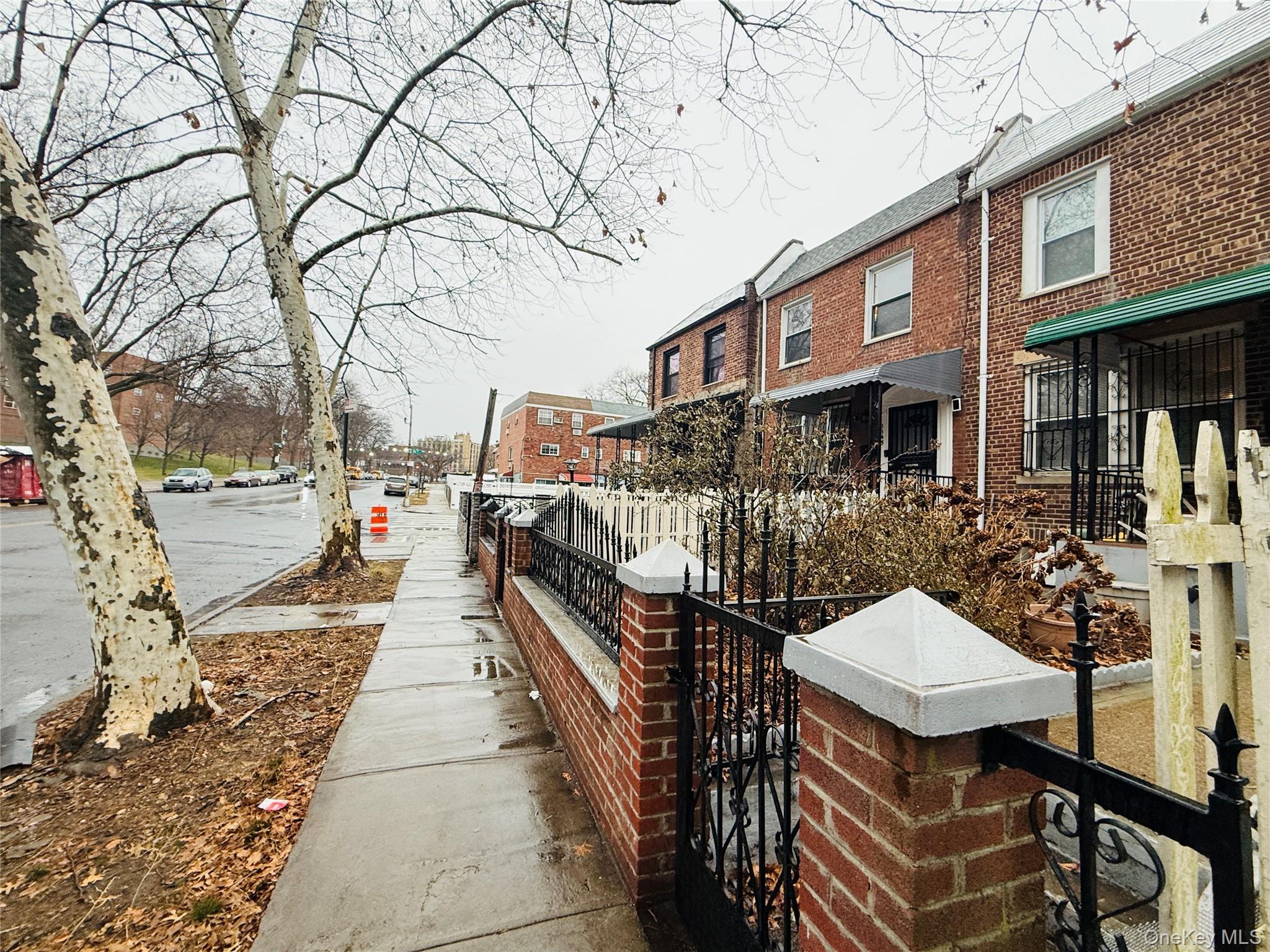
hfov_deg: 102.1
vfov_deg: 85.7
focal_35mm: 14
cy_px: 476
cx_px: 635
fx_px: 514
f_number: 2.2
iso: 100
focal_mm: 2.22
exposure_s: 1/99
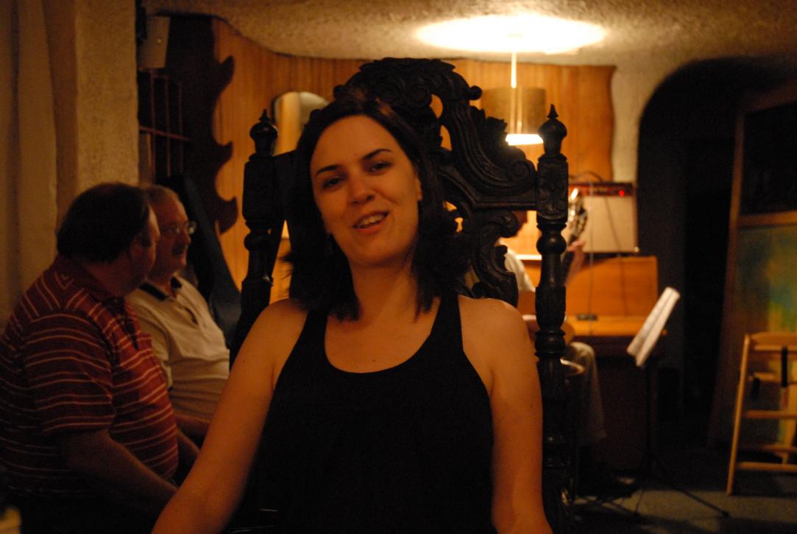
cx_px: 398
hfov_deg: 42.3
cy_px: 267
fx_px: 1031
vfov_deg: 29.0
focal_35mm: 46
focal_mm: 31
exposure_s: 1/20
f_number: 4
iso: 1600
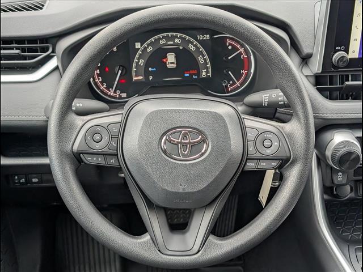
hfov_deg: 38.9
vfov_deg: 29.7
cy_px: 136
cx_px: 182
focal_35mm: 49
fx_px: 514
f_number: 1.68
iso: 128
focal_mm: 6.9
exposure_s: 1/244
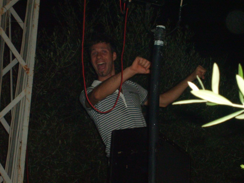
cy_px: 92
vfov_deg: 14.1
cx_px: 122
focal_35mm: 105
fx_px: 740
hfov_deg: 18.7
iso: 253
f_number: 4.9
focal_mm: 17.4
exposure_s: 1/60
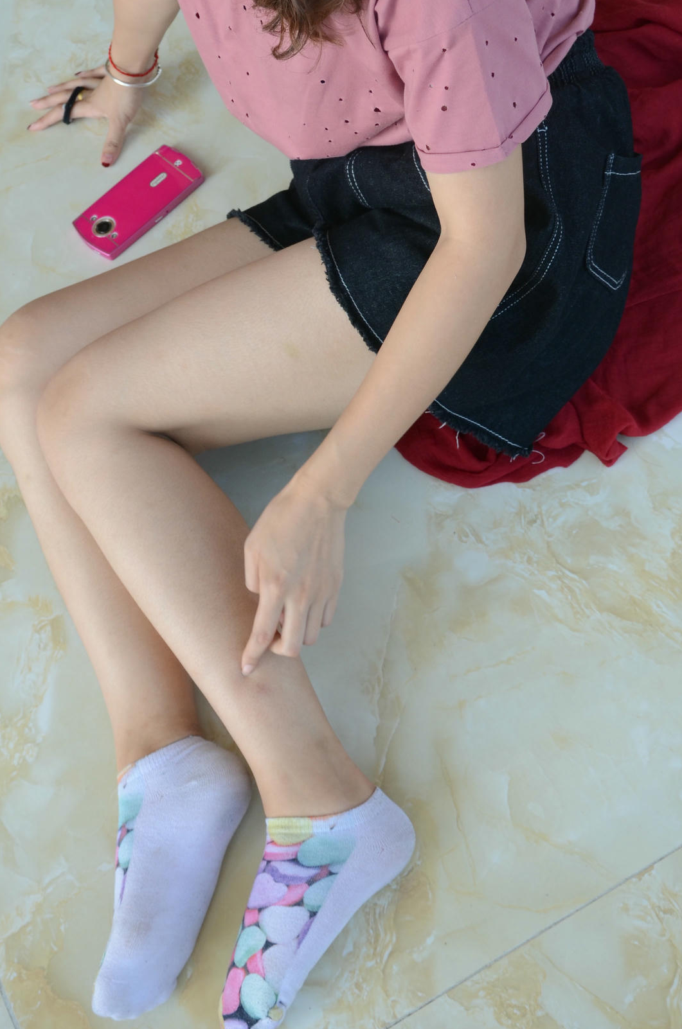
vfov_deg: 33.3
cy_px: 384
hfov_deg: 22.5
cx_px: 246
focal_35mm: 60
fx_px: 1713
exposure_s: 1/125
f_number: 4.5
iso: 250
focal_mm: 26
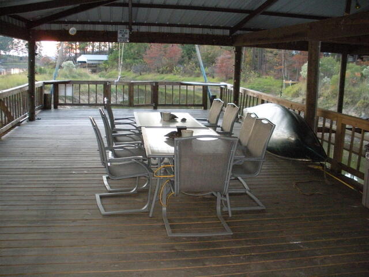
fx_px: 384
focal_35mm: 36
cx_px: 184
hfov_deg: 51.4
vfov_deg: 39.7
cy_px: 138
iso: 683
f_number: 3.5
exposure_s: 1/30
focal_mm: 6.3
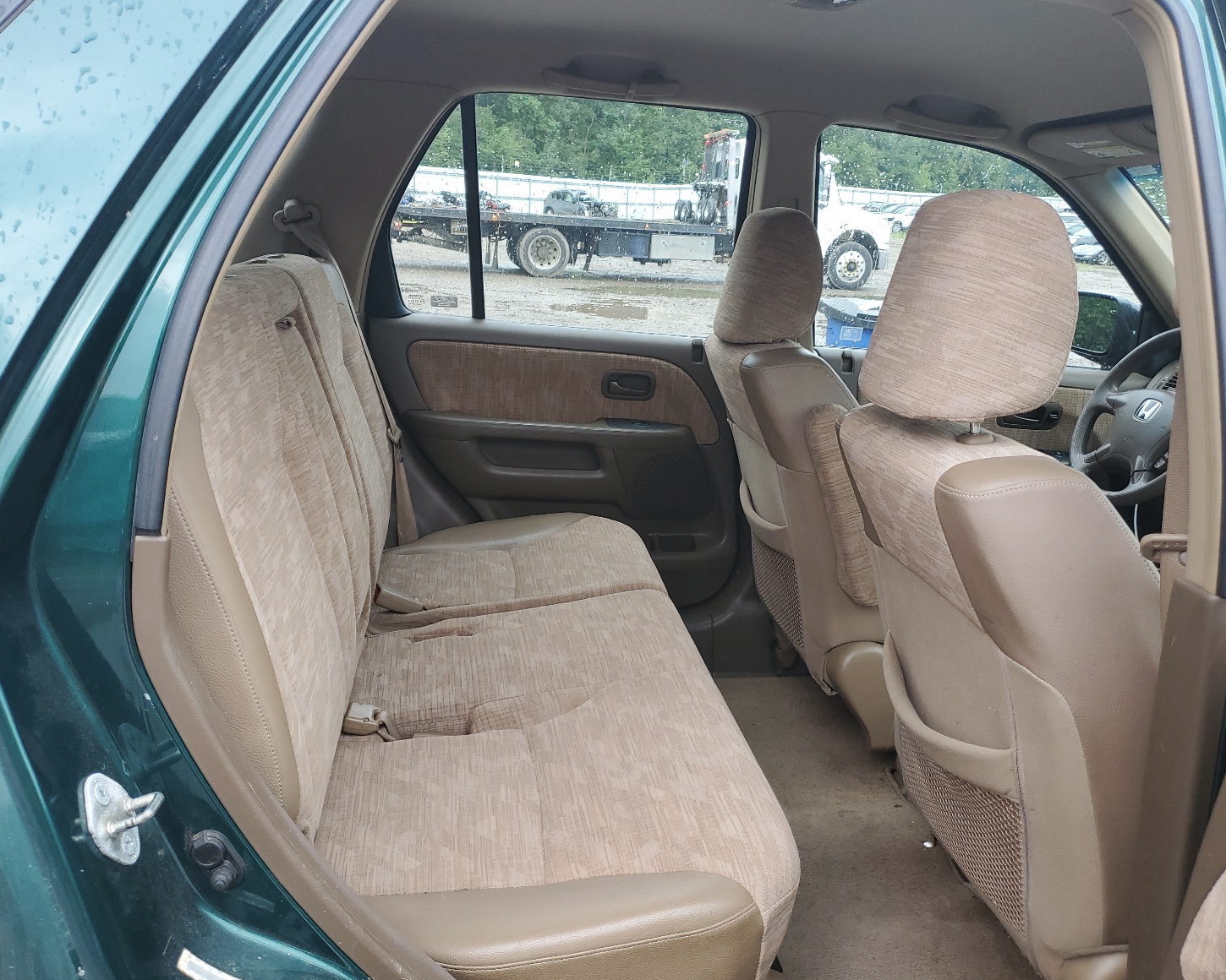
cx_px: 615
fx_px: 1016
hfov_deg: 62.2
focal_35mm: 28
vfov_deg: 51.5
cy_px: 504
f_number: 1.5
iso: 50
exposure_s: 1/167
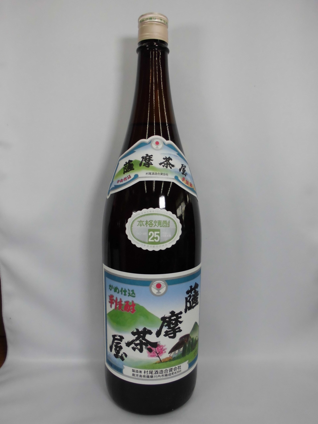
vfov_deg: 67.3
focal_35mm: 26
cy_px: 212
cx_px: 159
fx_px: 318
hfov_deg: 53.1
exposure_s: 1/60
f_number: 3.5
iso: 100
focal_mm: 4.6
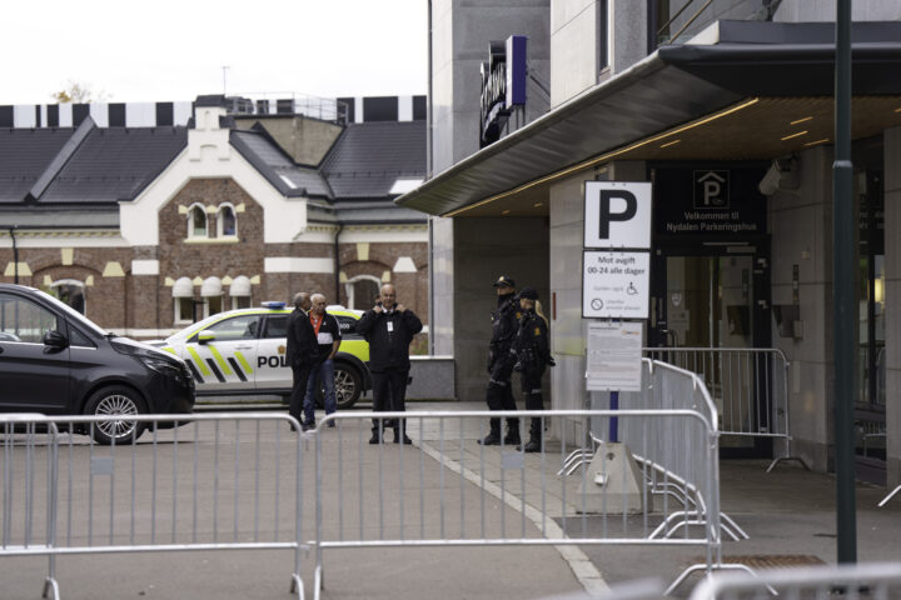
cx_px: 450
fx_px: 3078
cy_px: 300
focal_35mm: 123
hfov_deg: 16.7
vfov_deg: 11.1
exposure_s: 1/640
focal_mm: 123
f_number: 2.8
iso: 320
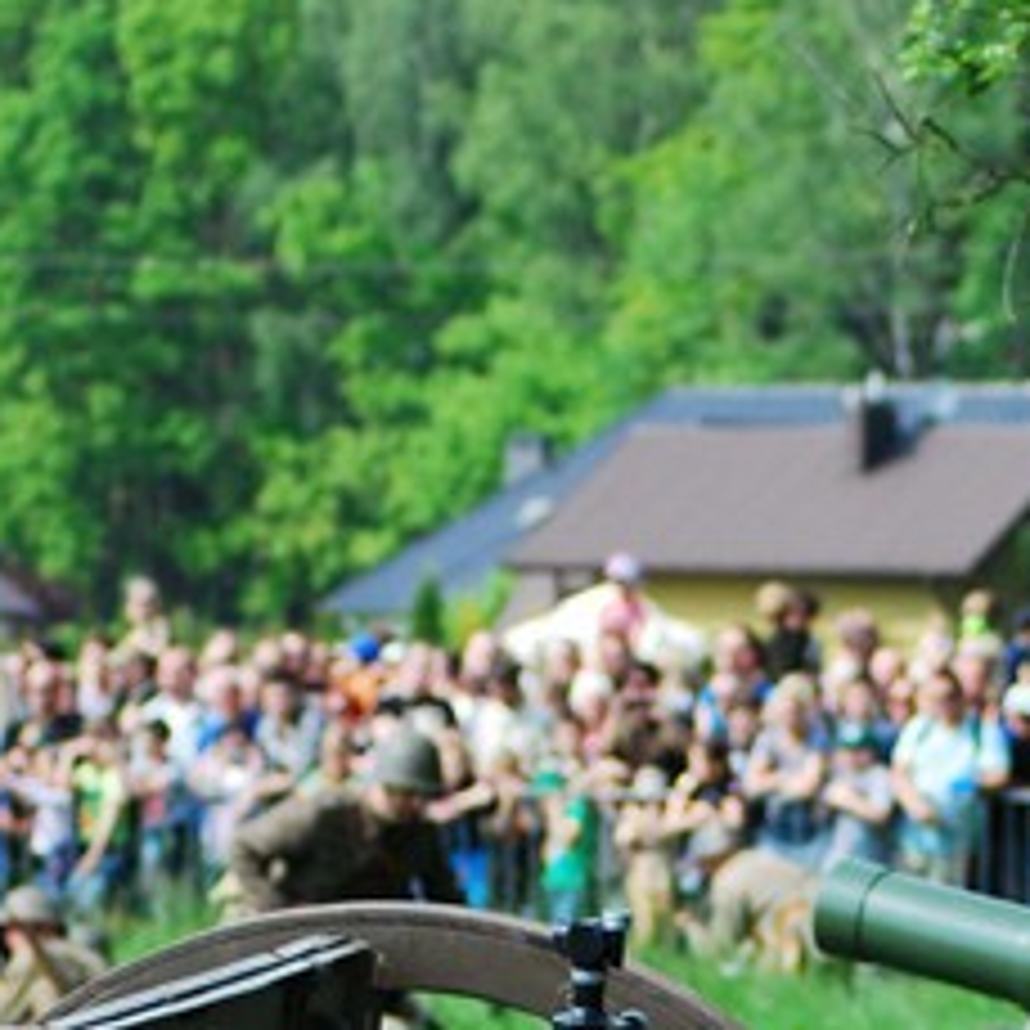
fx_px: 10503
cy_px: 1160
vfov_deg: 5.6
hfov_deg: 5.6
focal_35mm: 312
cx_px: 1097
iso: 400
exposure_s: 1/1250
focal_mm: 70
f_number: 4.5
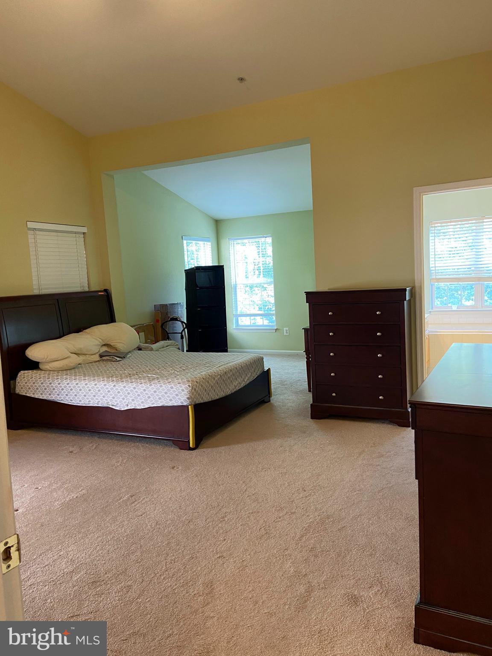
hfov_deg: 53.1
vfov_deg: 67.3
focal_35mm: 26
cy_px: 328
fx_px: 493
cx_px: 246
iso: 160
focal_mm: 4.25
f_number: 1.8
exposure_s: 1/60
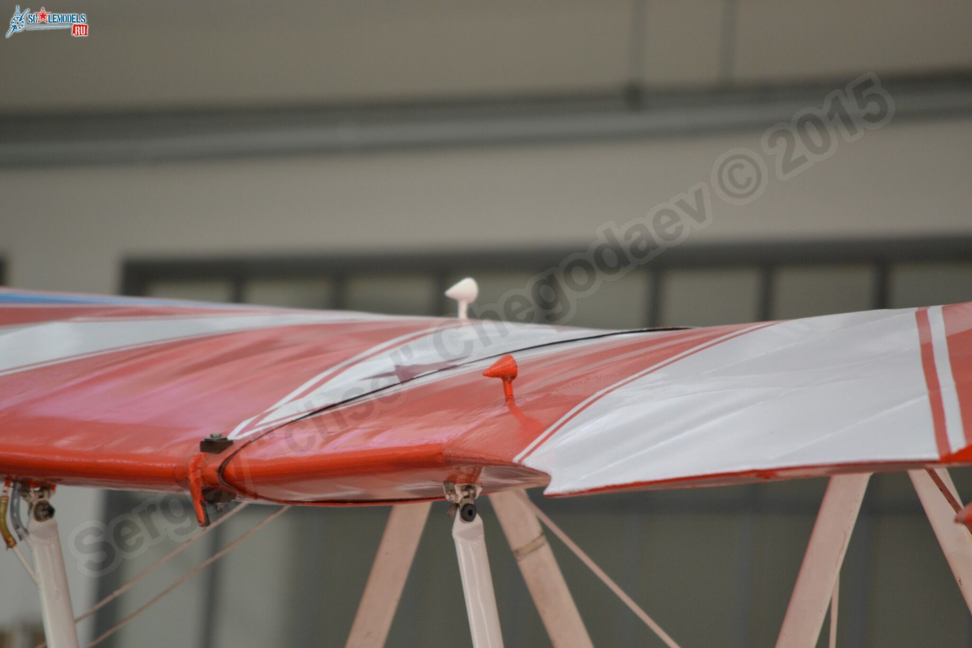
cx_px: 486
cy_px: 324
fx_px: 12148
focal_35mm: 450
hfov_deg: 4.6
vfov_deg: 3.1
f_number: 5.6
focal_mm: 300
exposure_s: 1/60
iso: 500
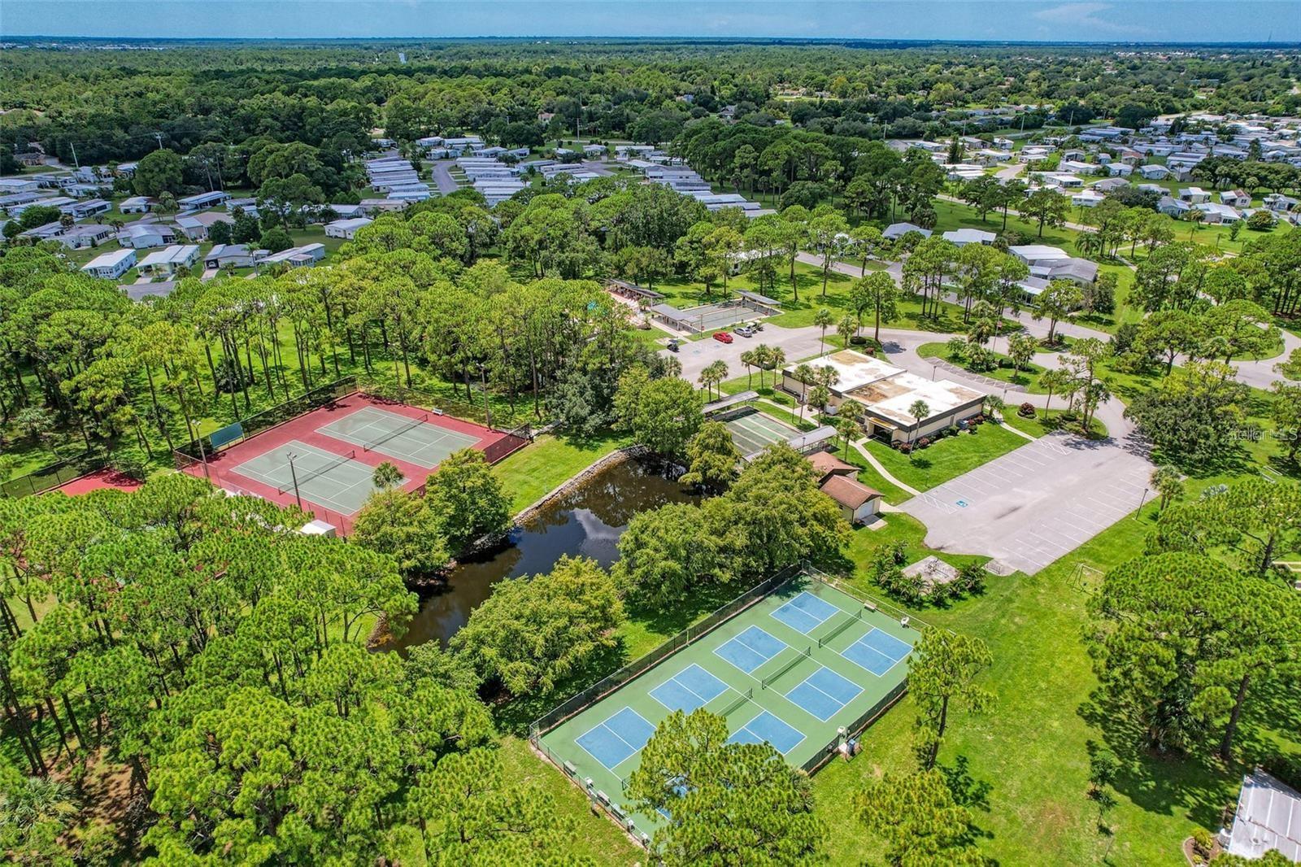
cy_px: 434
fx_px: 795
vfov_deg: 57.2
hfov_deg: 78.6
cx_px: 650
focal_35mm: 22
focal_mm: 8.4
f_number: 2.8
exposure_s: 1/2500
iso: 110
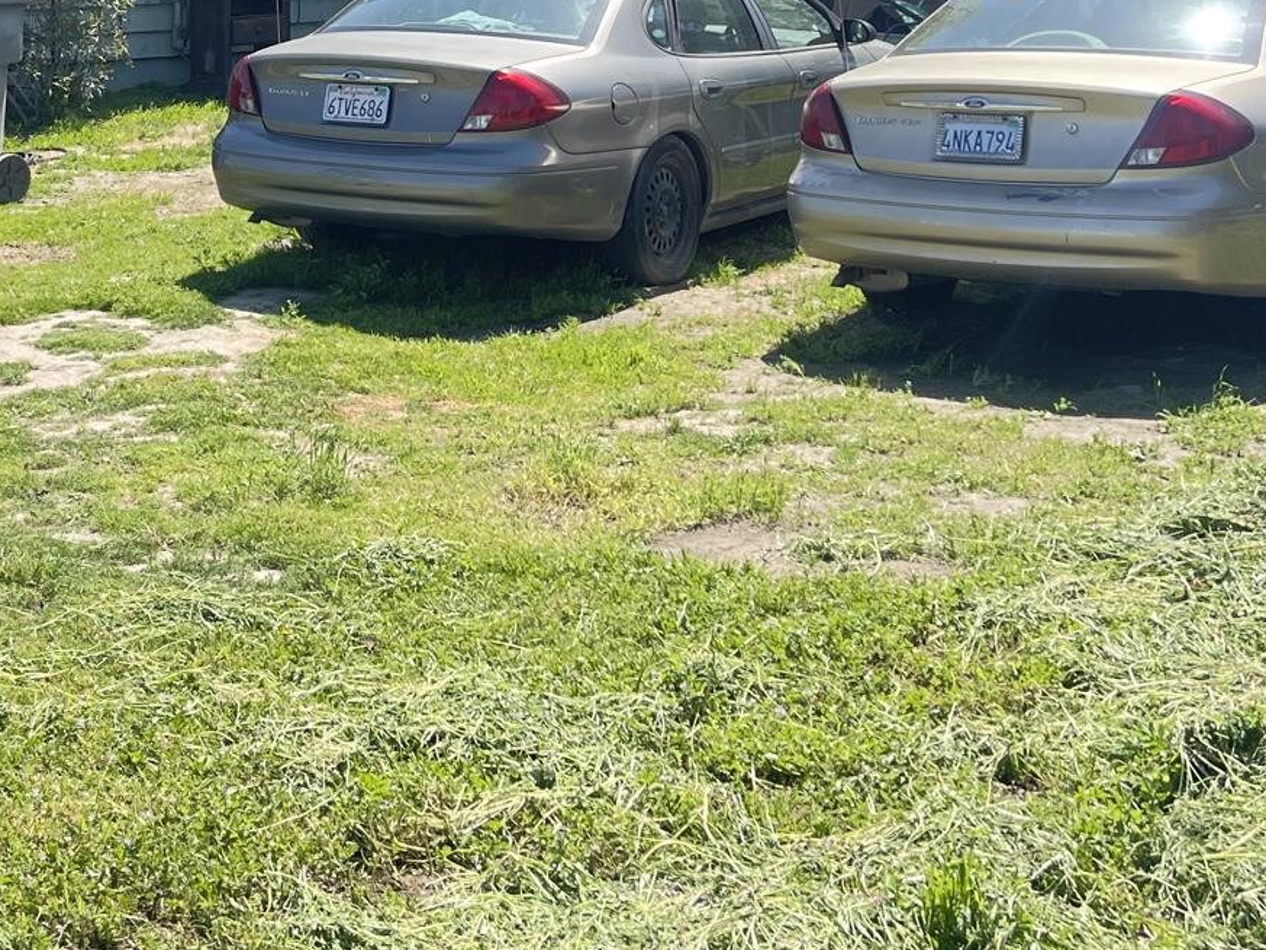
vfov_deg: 22.9
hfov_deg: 31.0
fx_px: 2231
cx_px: 294
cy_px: -32
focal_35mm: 61
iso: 32
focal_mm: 5.1
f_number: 1.6
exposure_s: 1/1475
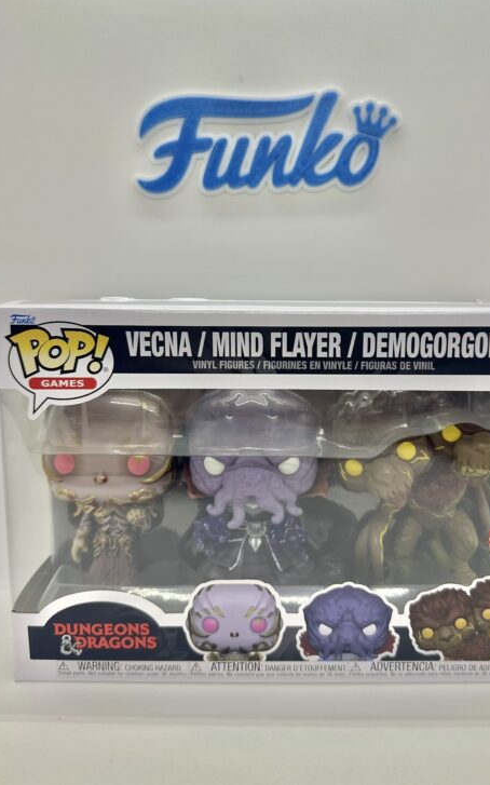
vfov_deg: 66.5
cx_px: 277
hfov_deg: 44.4
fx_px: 599
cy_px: 377
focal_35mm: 28
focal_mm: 6.86
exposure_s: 1/246
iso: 80
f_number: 1.78
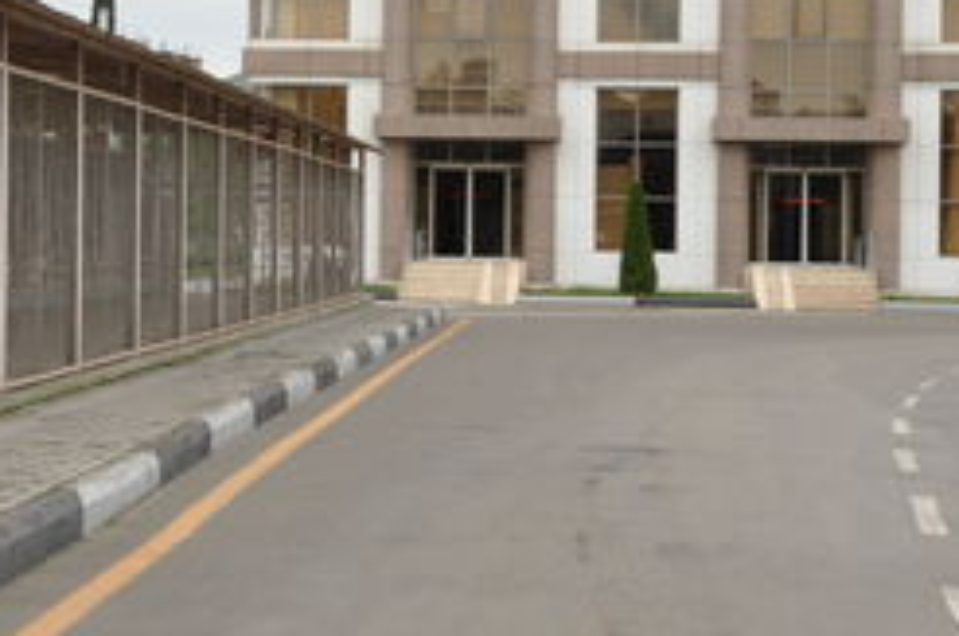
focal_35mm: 106
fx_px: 2818
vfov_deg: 12.8
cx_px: 133
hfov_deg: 19.0
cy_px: 160
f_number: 11
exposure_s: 1/200
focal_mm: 28
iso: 320
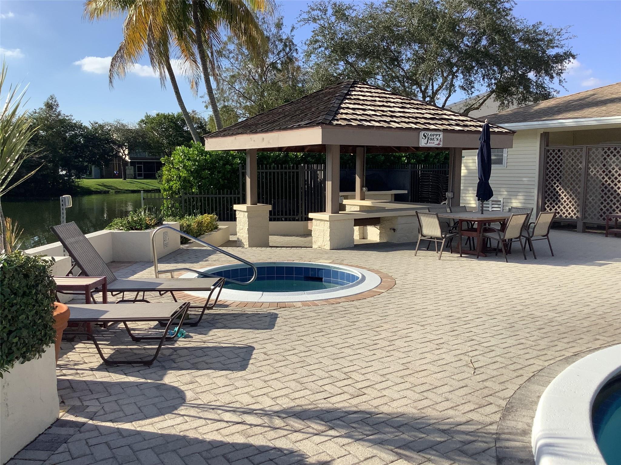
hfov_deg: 58.4
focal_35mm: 31
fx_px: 556
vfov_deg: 45.4
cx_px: 310
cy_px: 232
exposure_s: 1/1481
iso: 25
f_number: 2.4
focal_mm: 3.3
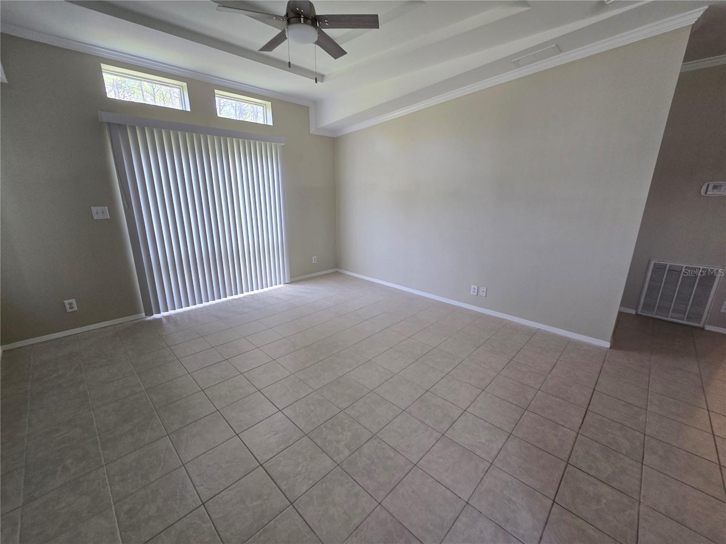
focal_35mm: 13
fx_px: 273
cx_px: 363
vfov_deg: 89.9
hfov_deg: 106.2
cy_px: 272
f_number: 2.2
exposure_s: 1/60
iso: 80
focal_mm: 2.2
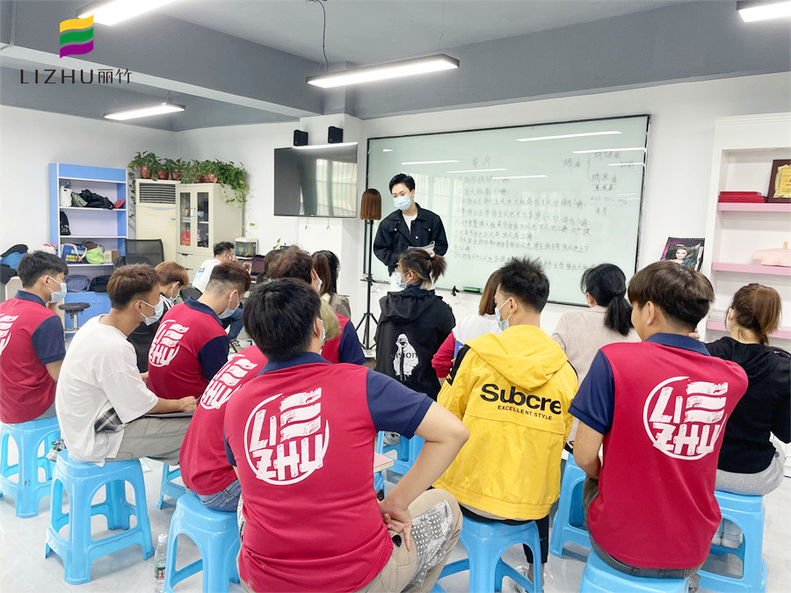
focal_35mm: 26
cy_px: 296
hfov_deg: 67.3
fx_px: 594
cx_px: 396
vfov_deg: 53.1
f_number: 1.6
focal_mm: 4.2
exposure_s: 1/50
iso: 80
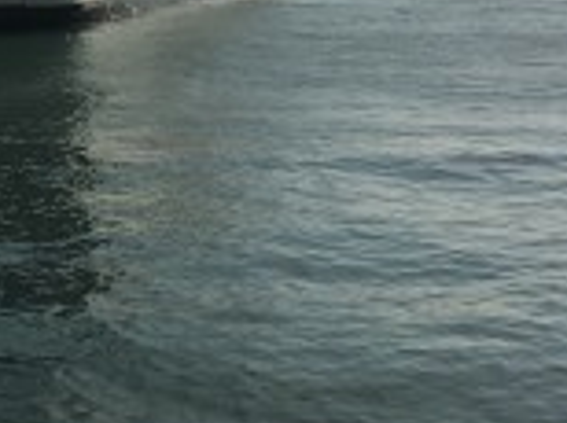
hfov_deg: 16.5
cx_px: -155
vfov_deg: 12.7
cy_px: -107
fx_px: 1848
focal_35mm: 113
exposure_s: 1/5917
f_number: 2.2
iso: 25
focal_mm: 4.15
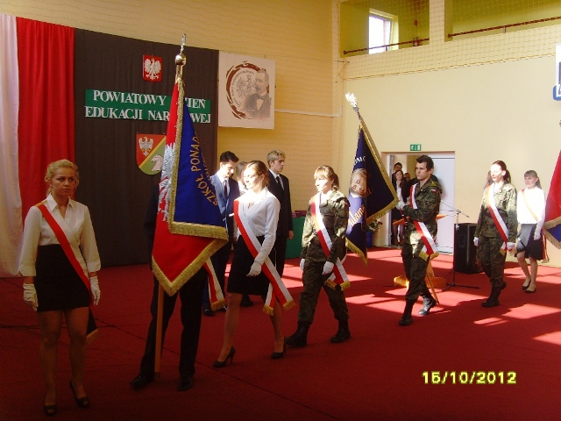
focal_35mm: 39
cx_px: 280
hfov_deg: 47.9
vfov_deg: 36.8
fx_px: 632
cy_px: 210
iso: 100
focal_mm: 6.6
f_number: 3.5
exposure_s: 1/90
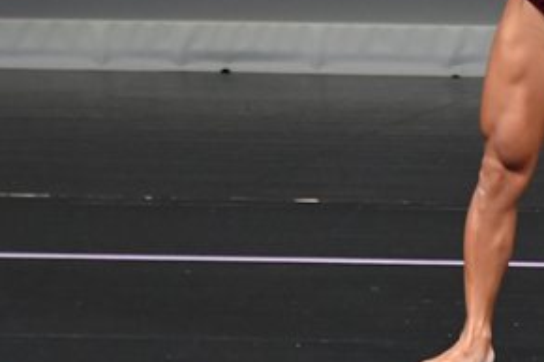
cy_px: -24
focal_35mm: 842
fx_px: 12716
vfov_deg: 1.6
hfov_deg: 2.4
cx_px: 575
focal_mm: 210
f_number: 5.6
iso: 4000
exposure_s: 1/400
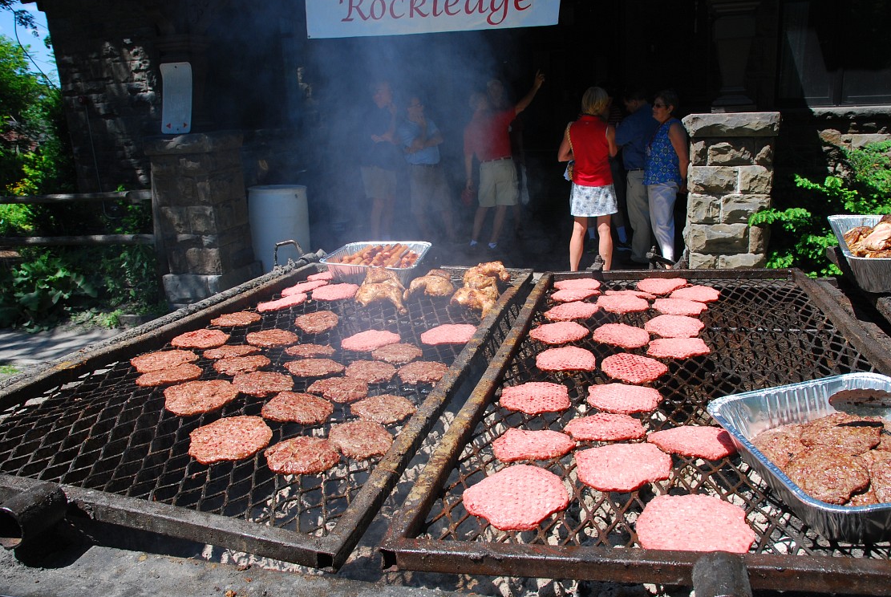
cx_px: 480
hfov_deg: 66.2
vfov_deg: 47.2
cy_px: 315
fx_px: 683
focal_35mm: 28
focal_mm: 17
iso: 200
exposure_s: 1/250
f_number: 8
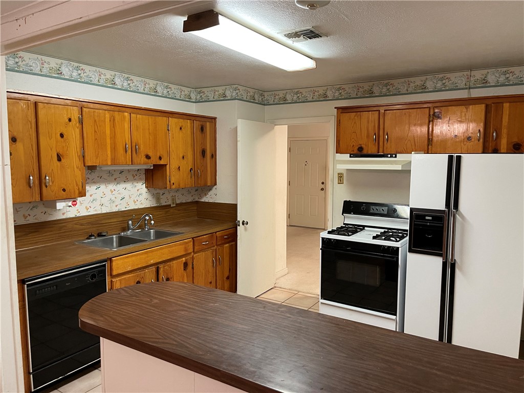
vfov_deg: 53.1
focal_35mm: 26
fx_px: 394
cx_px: 262
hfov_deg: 67.3
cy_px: 196
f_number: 1.6
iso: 400
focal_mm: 5.1
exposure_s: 1/60
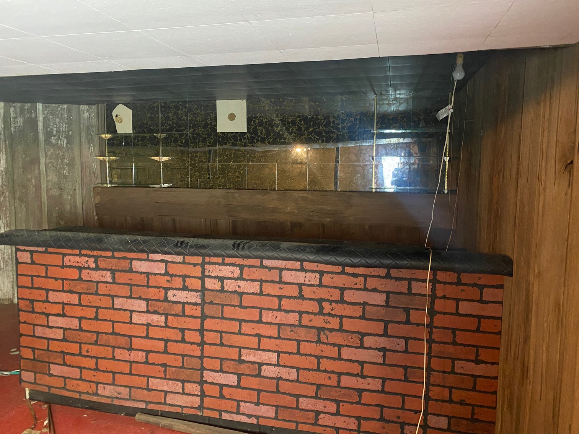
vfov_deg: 53.1
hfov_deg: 67.3
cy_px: 217
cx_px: 290
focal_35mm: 26
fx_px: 435
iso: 800
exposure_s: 1/30
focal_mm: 4.25
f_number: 1.8
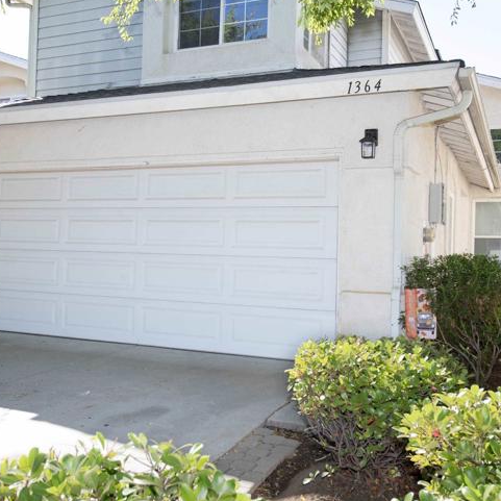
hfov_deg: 43.8
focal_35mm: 38
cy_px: 242
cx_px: 234
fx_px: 622
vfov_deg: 43.9
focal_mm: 21
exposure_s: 1/250
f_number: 8
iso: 320
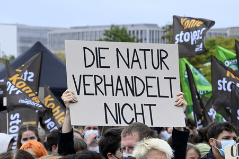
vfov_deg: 5.5
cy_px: 80
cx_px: 120
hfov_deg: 8.2
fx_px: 1658
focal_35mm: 250
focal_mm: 250
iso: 1000
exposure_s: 1/250
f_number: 16
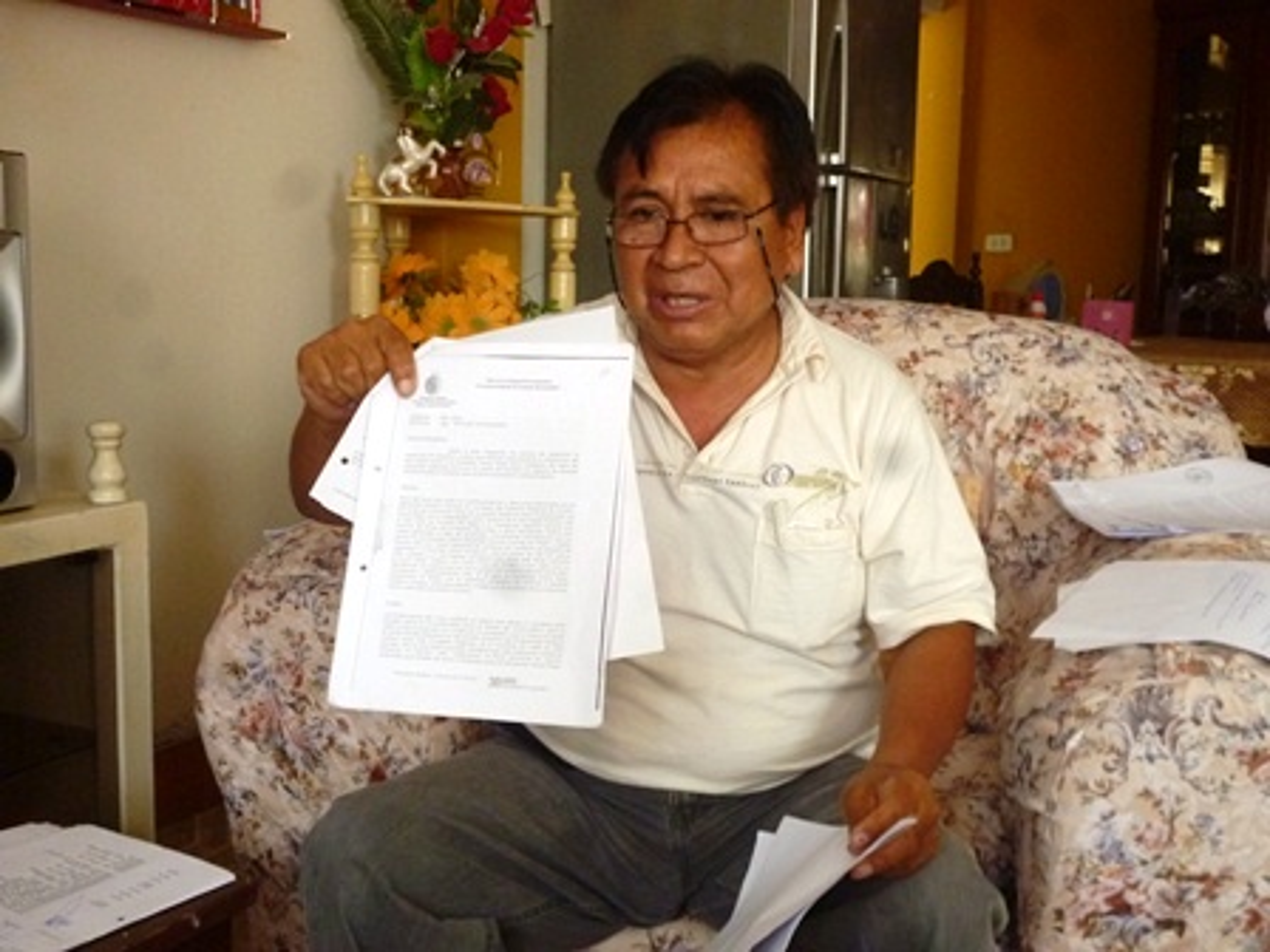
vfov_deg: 35.1
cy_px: 476
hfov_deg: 45.8
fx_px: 1504
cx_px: 635
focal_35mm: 41
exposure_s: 1/50
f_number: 3.7
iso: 400
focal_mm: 7.3
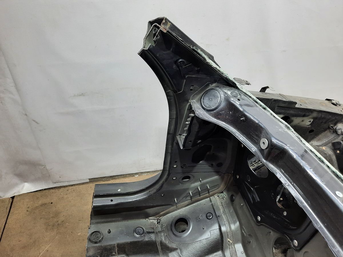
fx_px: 248
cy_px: 128
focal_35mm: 25
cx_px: 172
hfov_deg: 69.4
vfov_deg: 54.9
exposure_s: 1/50
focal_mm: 4.6
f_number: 2
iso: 125
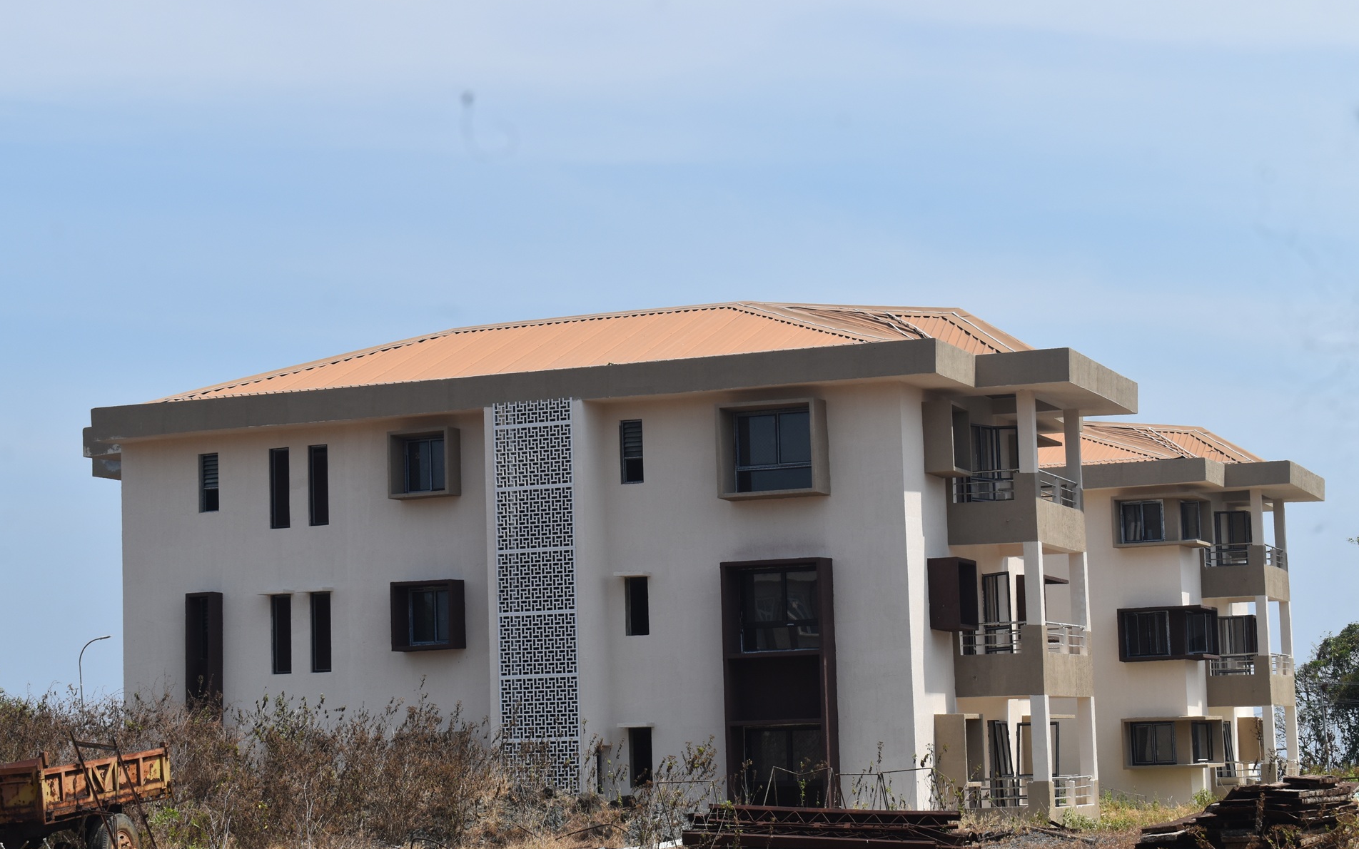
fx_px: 2741
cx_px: 681
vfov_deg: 17.6
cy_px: 423
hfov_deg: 27.8
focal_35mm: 74
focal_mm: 48
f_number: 10
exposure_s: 1/400
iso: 200
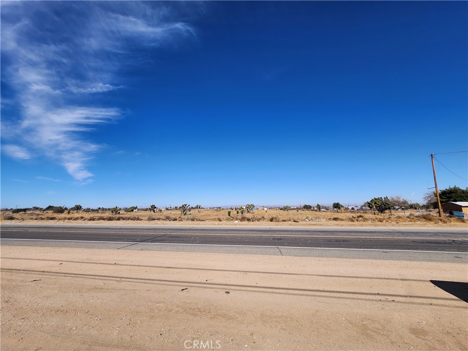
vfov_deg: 89.9
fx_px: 176
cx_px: 234
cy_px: 176
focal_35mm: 13
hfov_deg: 106.2
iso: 32
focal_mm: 1.74
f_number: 2.2
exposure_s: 1/2038
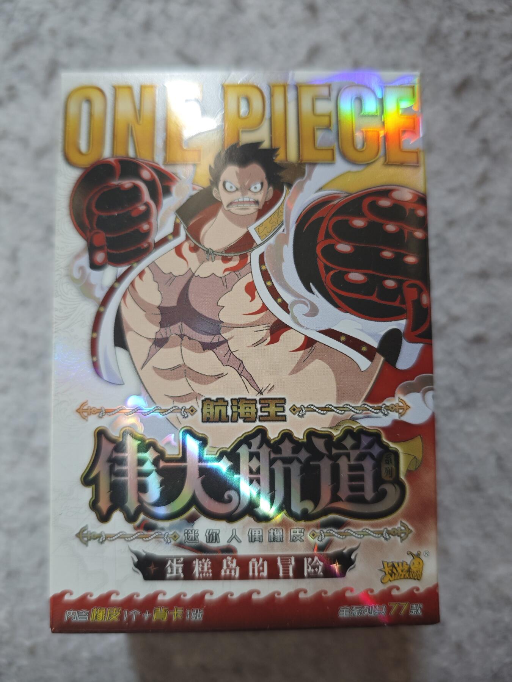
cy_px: 341
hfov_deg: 58.9
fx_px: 454
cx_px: 256
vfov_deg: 73.9
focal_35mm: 23
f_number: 1.6
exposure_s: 1/396
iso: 1250
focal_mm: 6.55
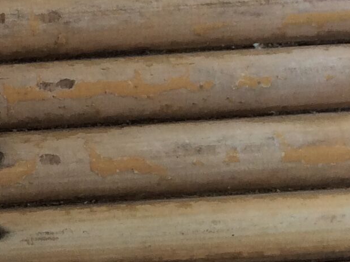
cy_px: 112
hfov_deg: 12.8
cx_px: -348
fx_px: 1363
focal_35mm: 135
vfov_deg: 11.0
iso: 32
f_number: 2.4
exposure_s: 1/25
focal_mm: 3.3
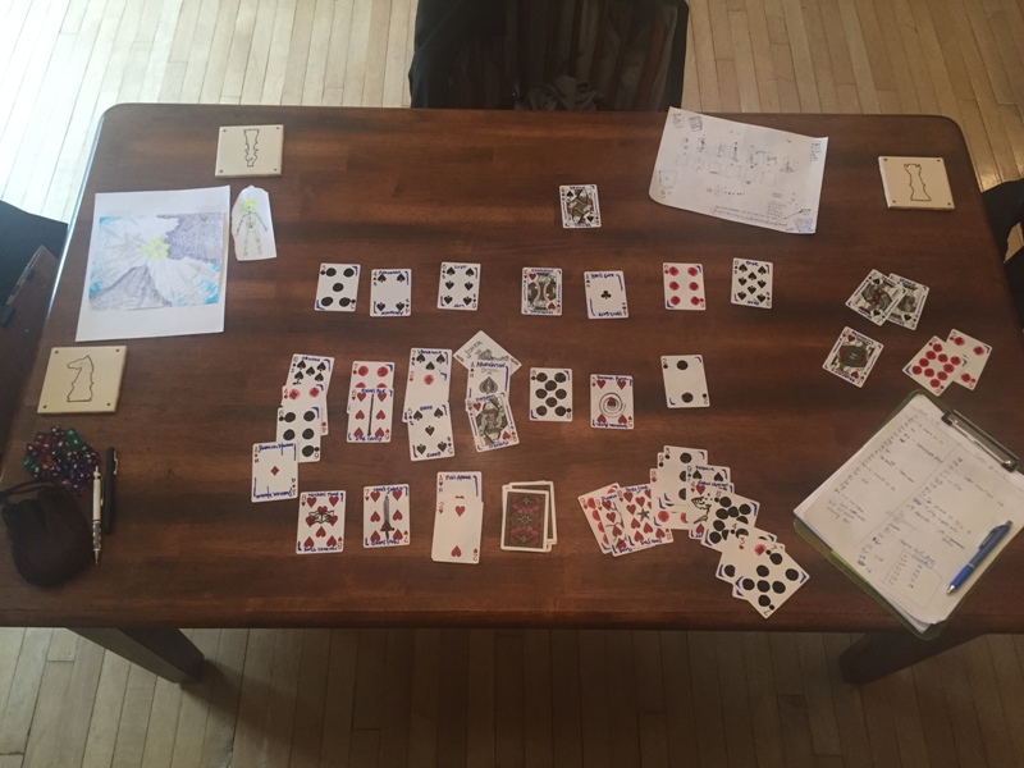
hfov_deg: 61.7
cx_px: 512
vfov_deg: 48.2
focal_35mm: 29
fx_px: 858
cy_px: 384
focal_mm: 4.15
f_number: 2.2
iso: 160
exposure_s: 1/30
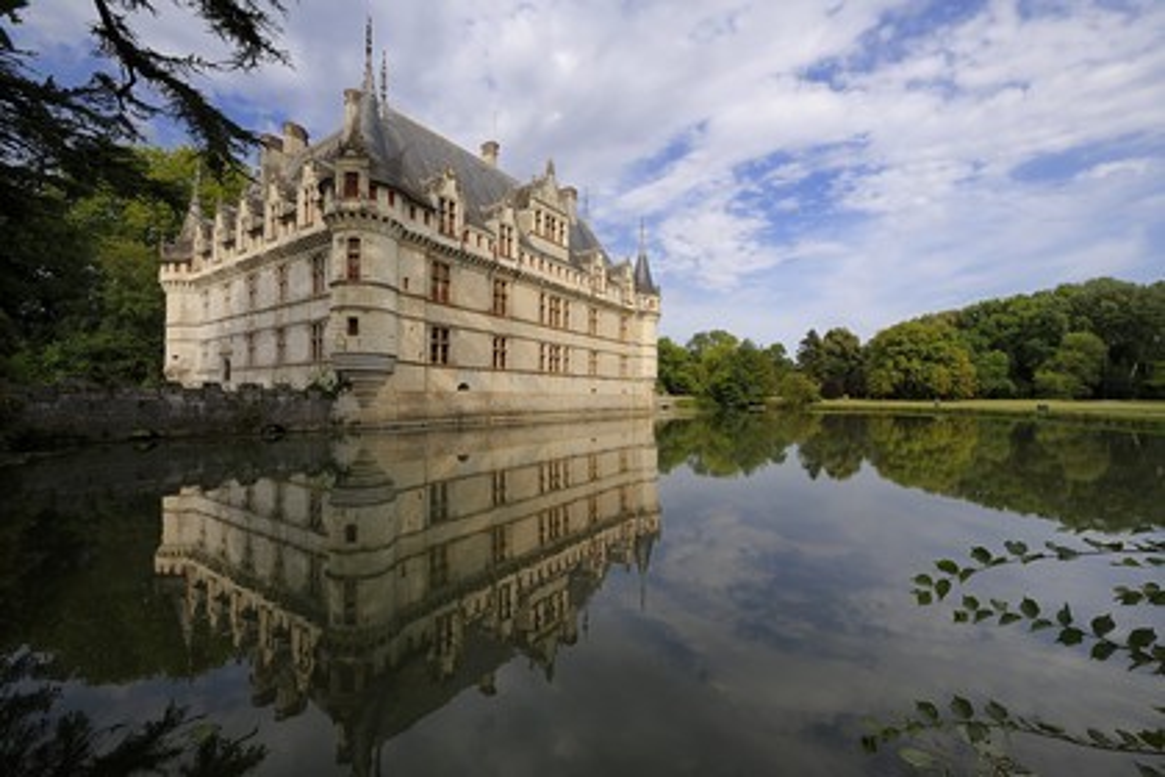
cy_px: 388
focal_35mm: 14
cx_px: 582
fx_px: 453
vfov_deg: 81.2
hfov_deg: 104.3
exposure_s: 1/160
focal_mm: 14
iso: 200
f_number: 13
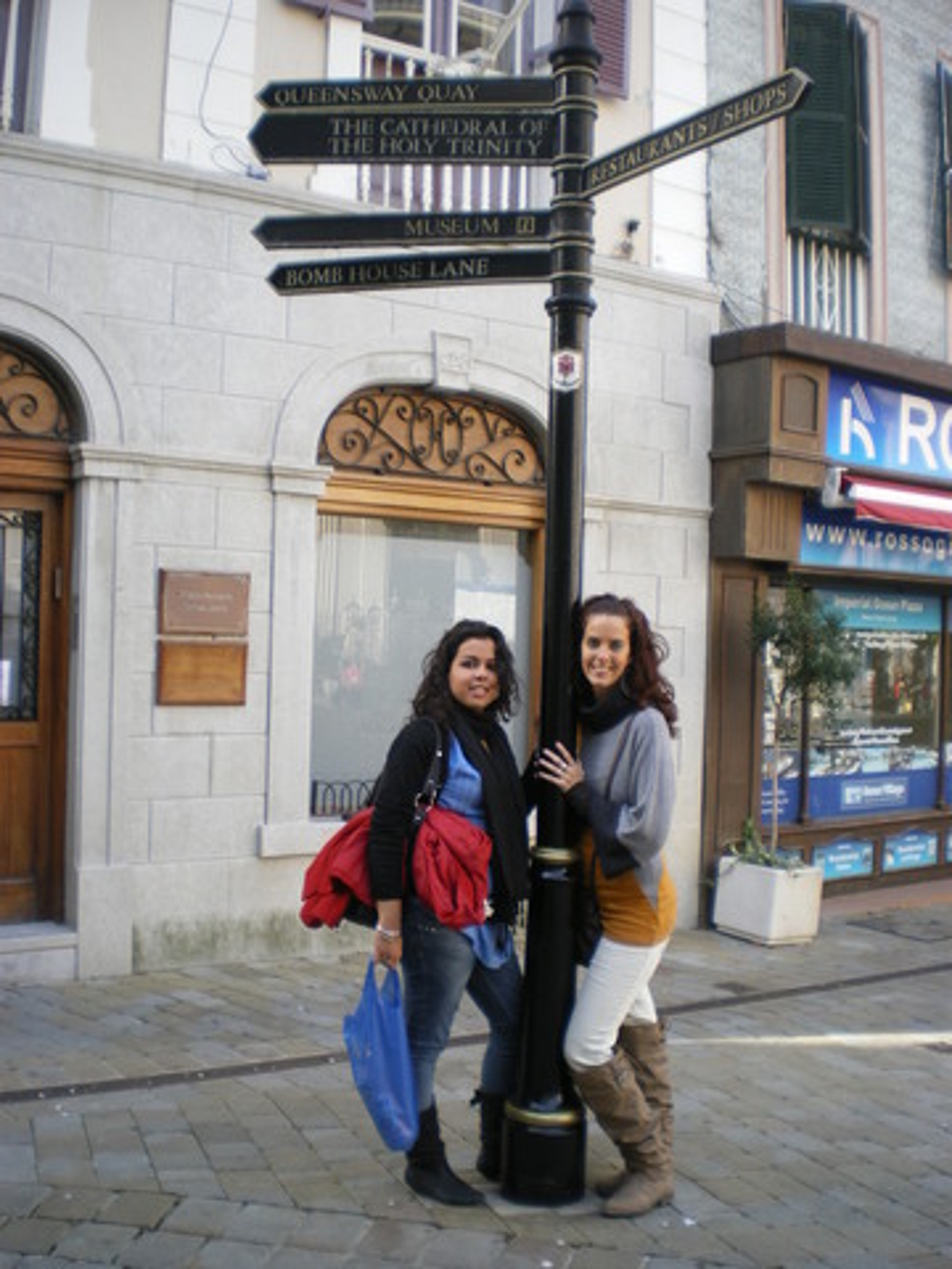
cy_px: 634
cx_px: 476
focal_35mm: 36
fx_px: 1320
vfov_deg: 51.4
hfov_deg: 39.7
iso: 50
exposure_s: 1/100
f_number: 3.1
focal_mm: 6.3
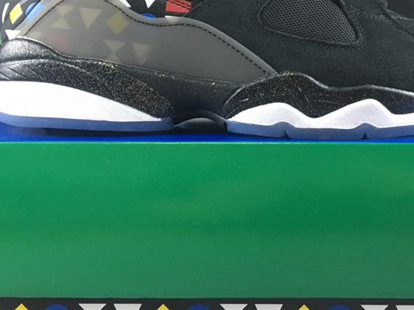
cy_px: 42
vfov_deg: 27.2
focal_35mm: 52
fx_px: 622
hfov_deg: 36.6
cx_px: 263
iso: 64
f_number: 2.2
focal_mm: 4.15
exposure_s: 1/33
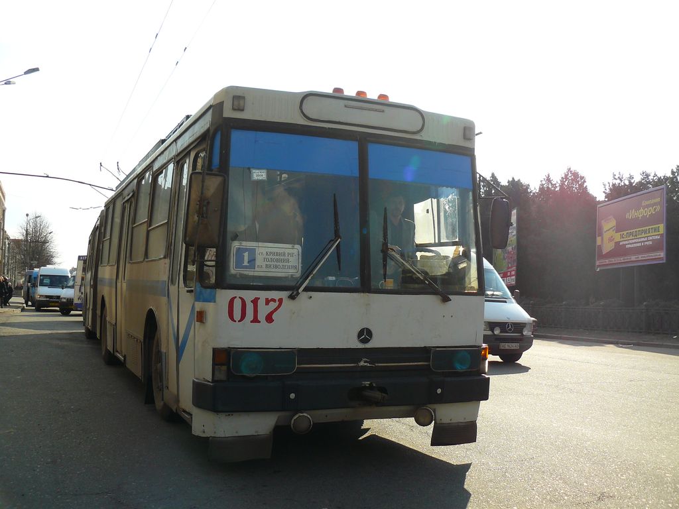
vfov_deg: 39.7
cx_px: 340
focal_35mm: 36
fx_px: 706
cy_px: 254
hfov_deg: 51.4
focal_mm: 6
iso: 100
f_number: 2.8
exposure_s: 1/1000
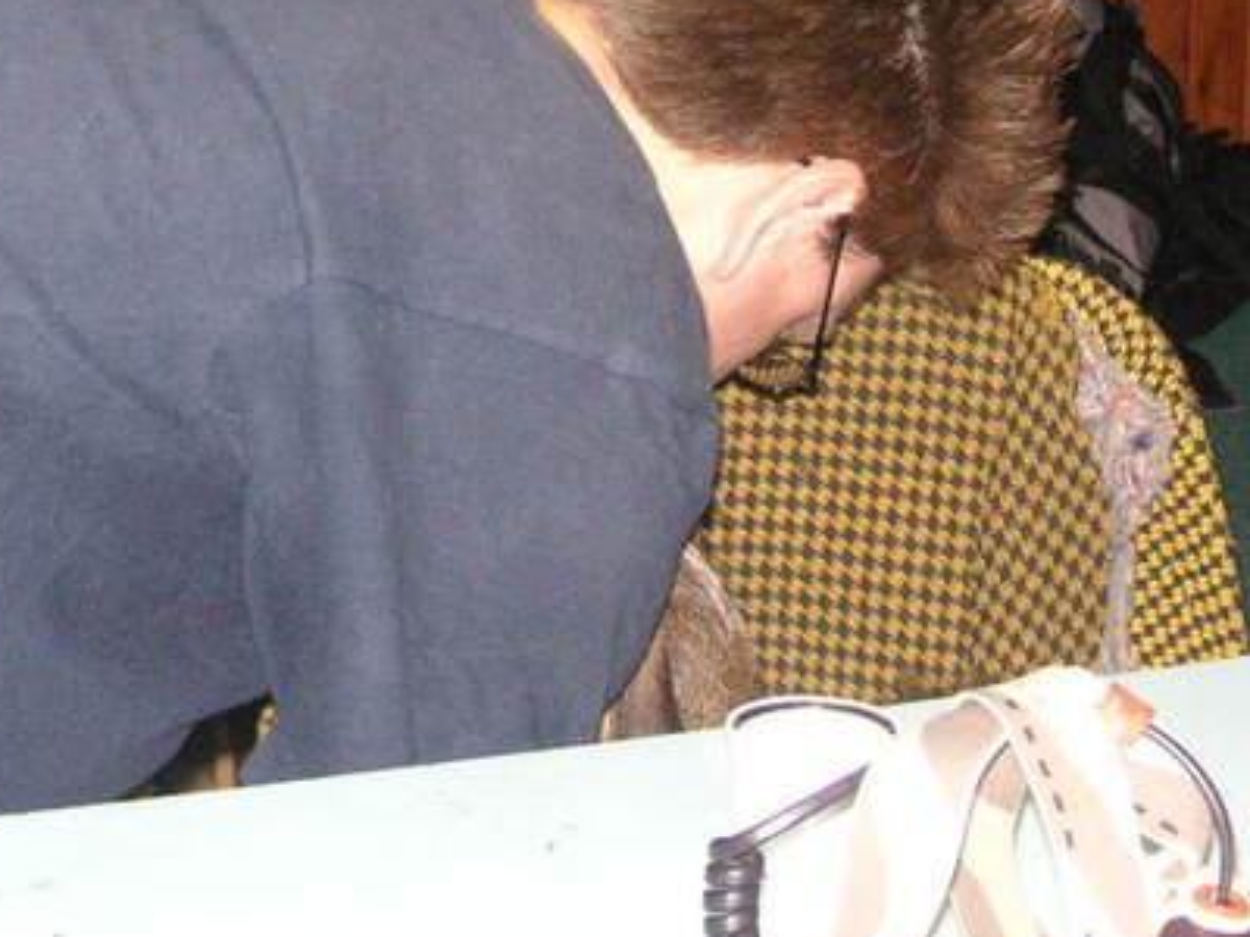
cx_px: 503
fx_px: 3611
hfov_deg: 19.6
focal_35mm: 100
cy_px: 22
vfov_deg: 14.6
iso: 160
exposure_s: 1/45
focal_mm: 8.4
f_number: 3.4
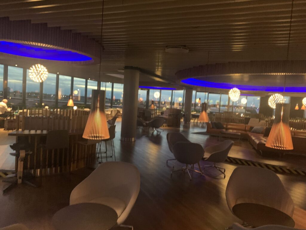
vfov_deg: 53.1
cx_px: 153
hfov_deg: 67.3
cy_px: 115
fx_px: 230
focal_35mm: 26
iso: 640
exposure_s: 1/25
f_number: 1.8
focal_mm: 4.25
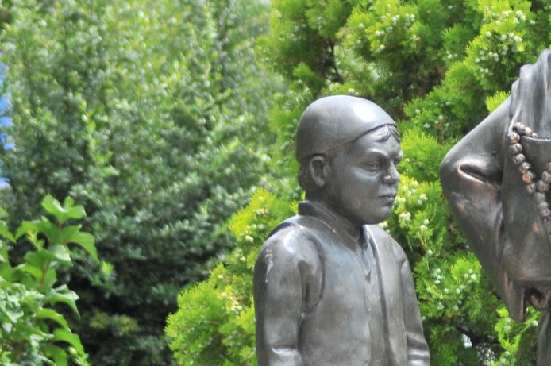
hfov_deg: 5.3
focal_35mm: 389
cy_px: 287
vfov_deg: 3.5
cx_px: 665
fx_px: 5947
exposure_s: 1/800
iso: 250
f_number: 4
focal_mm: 100
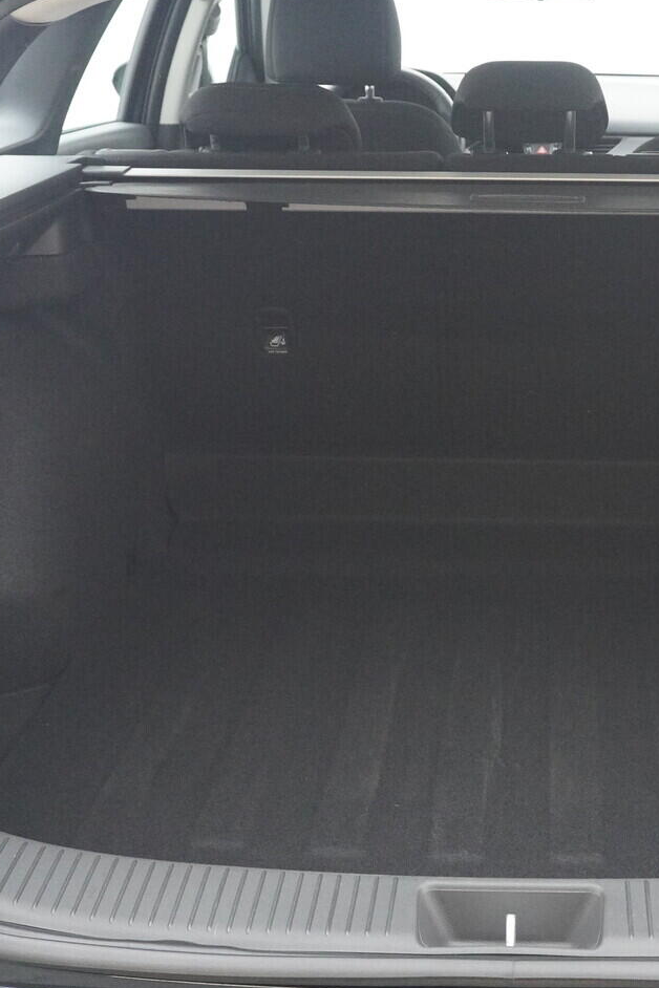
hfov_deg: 24.3
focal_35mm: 55
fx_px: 1510
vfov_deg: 36.2
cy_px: 497
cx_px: 520
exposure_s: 1/160
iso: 6400
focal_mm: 24
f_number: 6.3
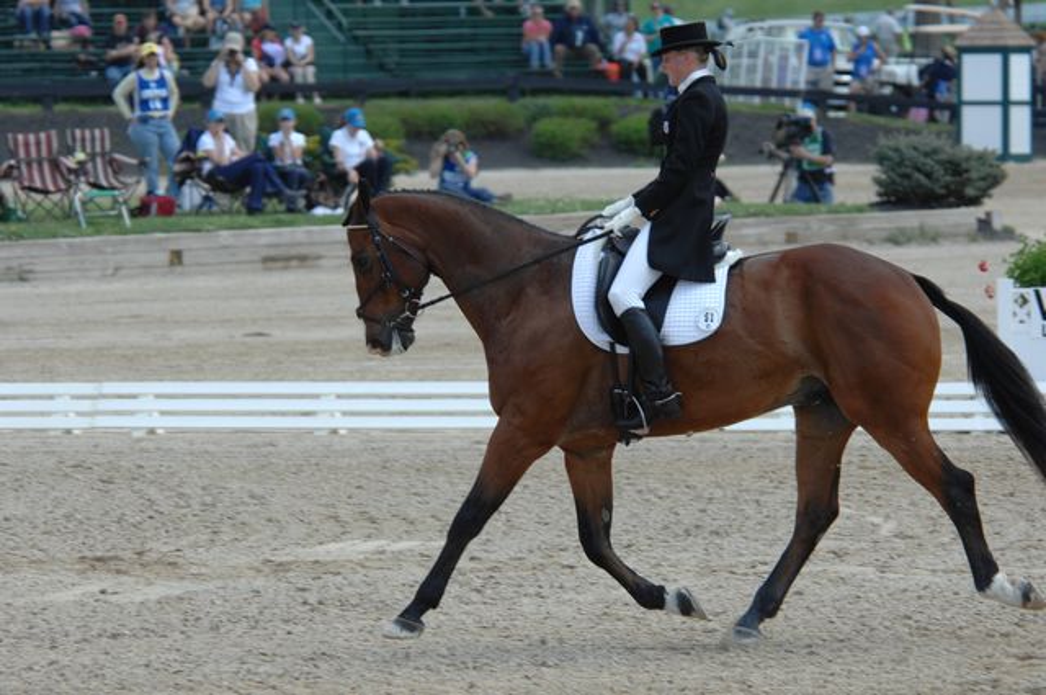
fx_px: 8488
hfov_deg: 7.1
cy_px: 348
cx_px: 523
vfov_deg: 4.7
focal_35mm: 292
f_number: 5.3
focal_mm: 195
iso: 200
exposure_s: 1/500
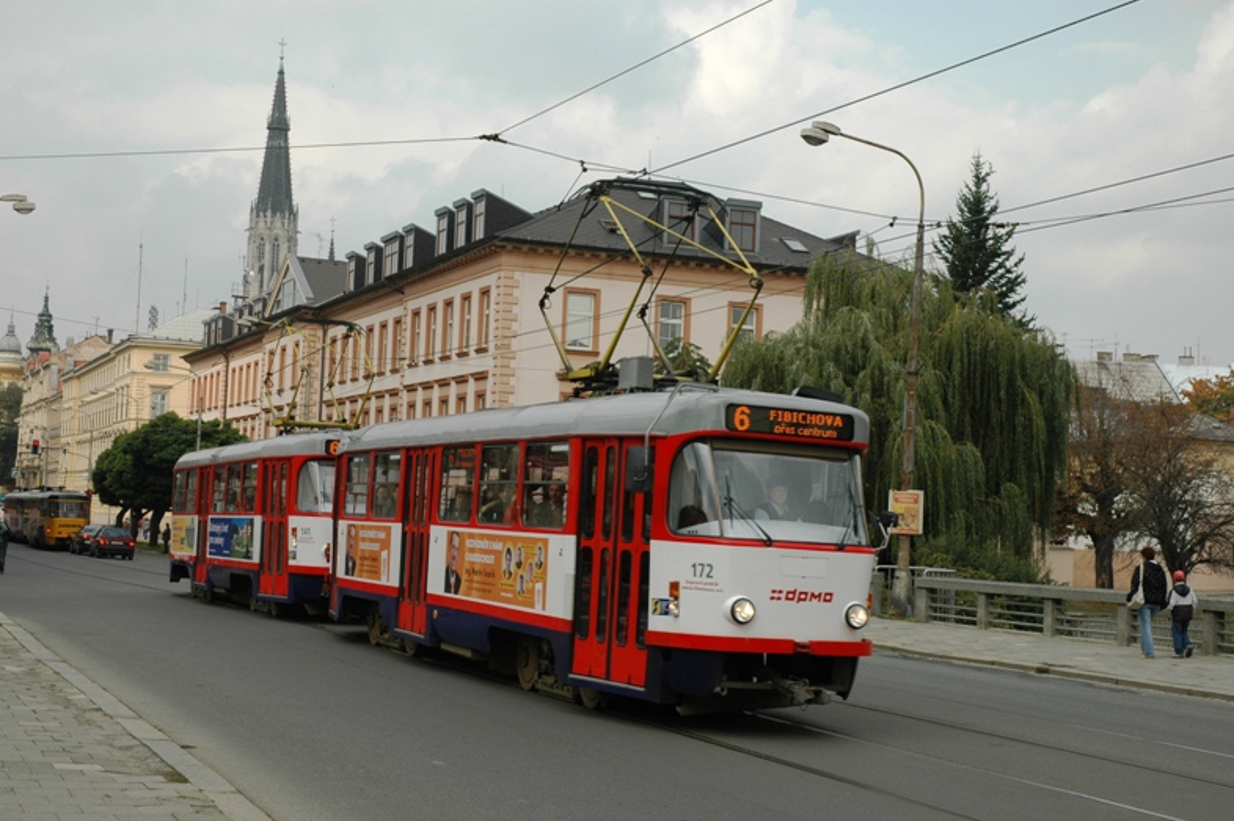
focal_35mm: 58
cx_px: 611
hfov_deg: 34.5
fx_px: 1987
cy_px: 414
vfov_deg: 23.4
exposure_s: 1/320
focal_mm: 38
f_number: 9
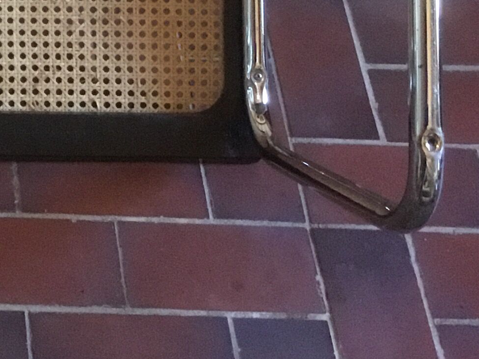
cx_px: -213
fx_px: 1439
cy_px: -123
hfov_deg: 17.3
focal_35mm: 104
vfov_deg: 13.6
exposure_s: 1/17
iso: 200
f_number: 2.4
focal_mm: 3.3
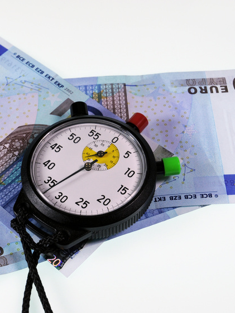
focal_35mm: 96
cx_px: 78
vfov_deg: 20.4
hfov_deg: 15.4
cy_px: 156
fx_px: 869
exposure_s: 1/160
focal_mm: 44
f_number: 10
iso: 400
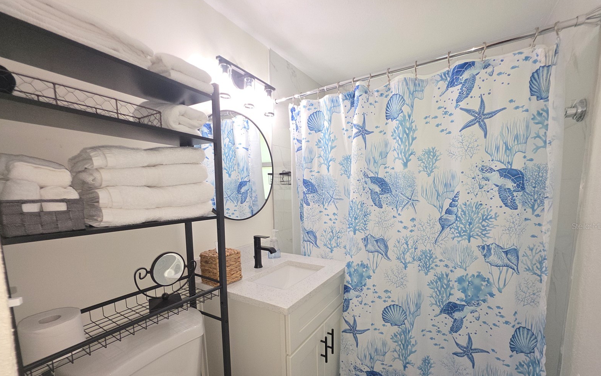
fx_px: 229
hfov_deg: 105.3
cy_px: 226
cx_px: 303
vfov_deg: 77.7
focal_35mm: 14
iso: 100
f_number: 1.9
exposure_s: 1/60
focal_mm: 2.2
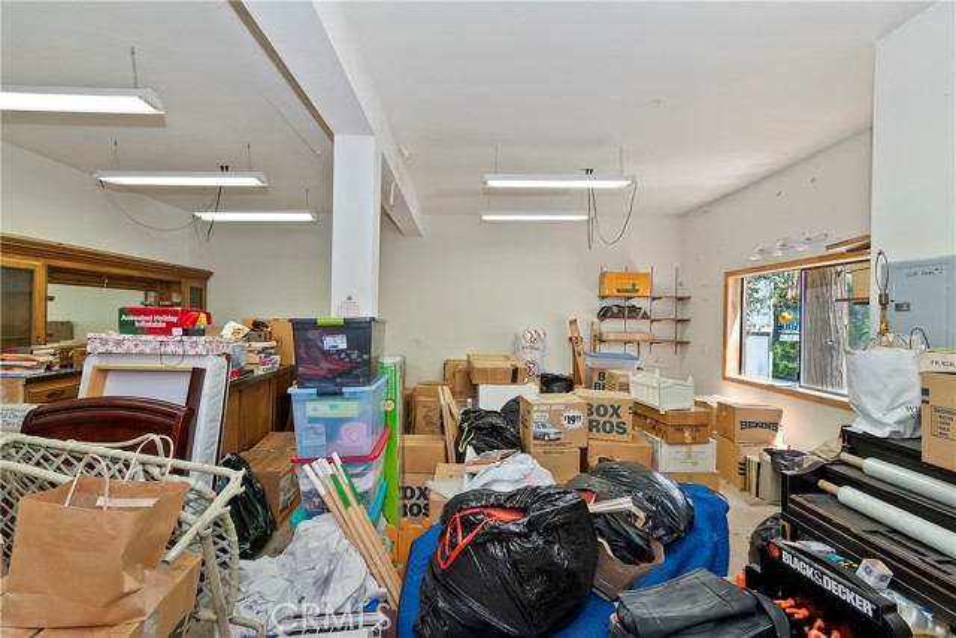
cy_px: 319
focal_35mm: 15
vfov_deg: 77.4
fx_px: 398
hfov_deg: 100.4
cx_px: 478
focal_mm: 10
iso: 400
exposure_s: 1/30
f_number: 8
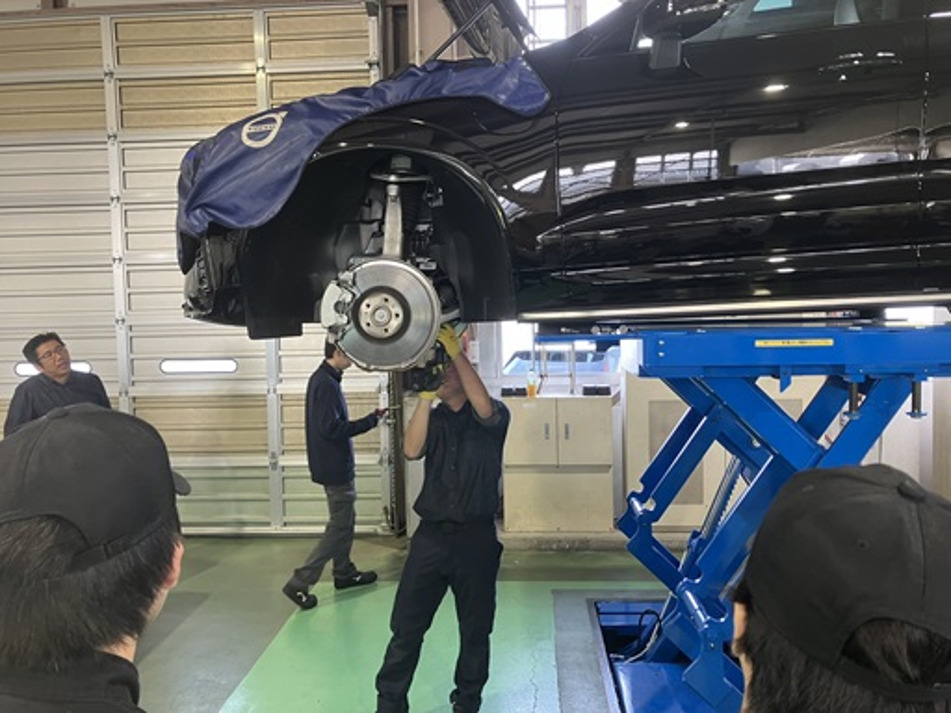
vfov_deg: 49.7
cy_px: 356
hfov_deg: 63.4
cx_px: 476
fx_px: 769
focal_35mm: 28
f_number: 1.8
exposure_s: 1/50
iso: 64
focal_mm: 3.99
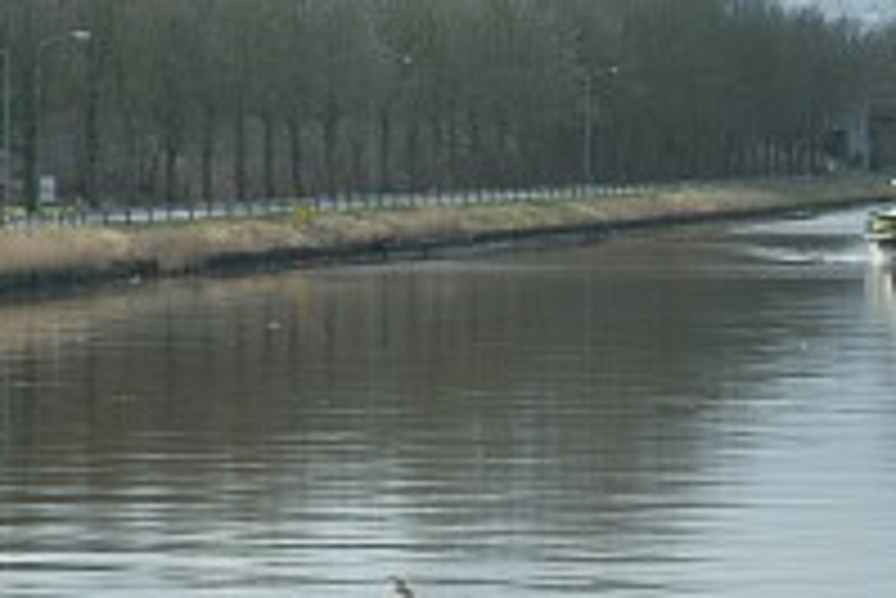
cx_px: 729
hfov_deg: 8.6
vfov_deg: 5.8
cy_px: 128
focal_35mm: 238
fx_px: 5928
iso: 400
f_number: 8
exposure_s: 1/500
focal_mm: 70
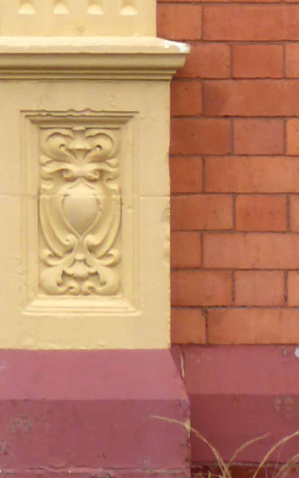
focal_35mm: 372
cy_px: -312
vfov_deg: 5.6
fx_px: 4851
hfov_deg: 3.5
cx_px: -415
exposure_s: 1/100
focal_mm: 14.1
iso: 100
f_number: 4.7
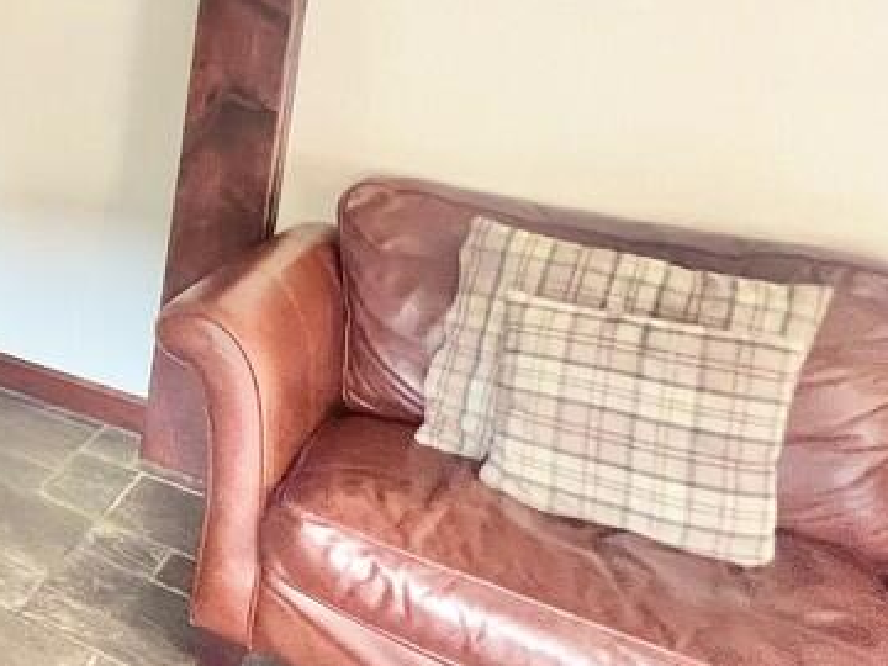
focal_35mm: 37
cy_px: 113
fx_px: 949
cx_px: -370
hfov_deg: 31.7
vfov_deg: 37.0
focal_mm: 1.57
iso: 250
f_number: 1.8
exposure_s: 1/50
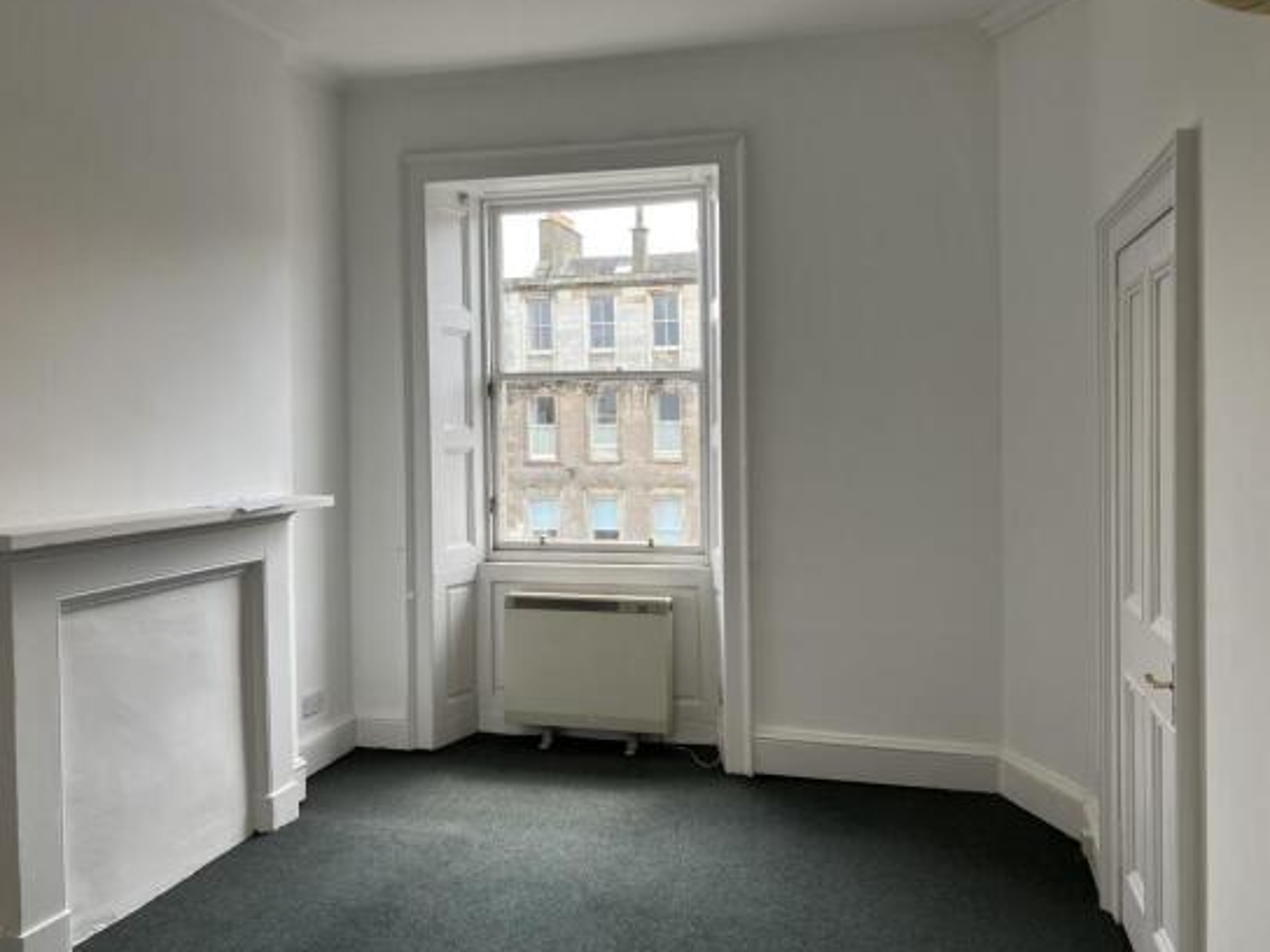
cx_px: 624
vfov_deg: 46.8
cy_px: 458
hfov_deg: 60.0
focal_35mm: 30
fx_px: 1101
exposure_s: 1/202
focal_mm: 3.99
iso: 25
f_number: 1.8
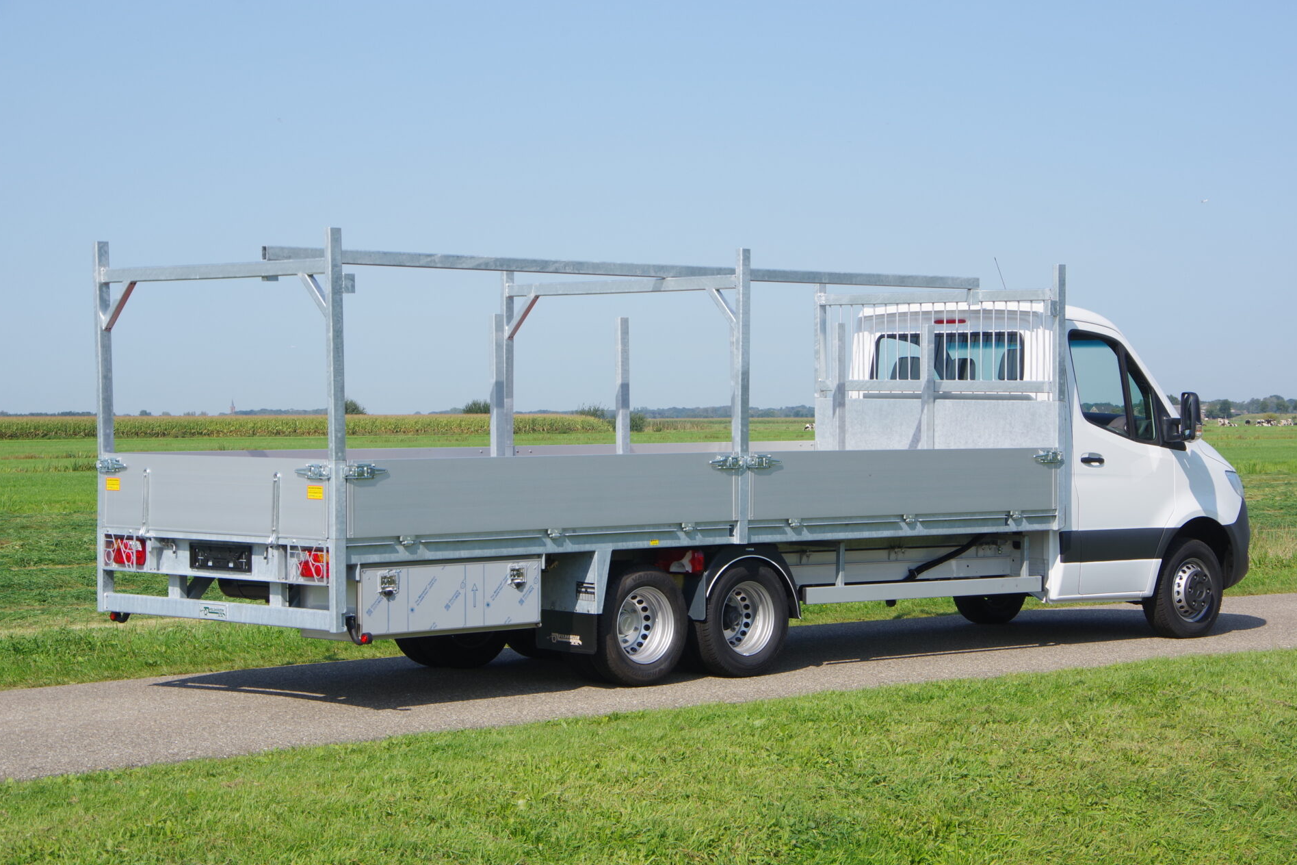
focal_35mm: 80
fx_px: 2882
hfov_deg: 25.4
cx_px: 648
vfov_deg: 17.1
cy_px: 431
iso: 200
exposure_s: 1/125
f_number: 13
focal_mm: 53
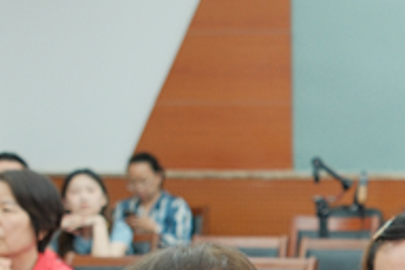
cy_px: 287
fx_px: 1810
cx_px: 492
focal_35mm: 161
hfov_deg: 12.5
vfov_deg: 8.5
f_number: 2.8
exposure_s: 1/80
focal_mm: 27.6
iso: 640
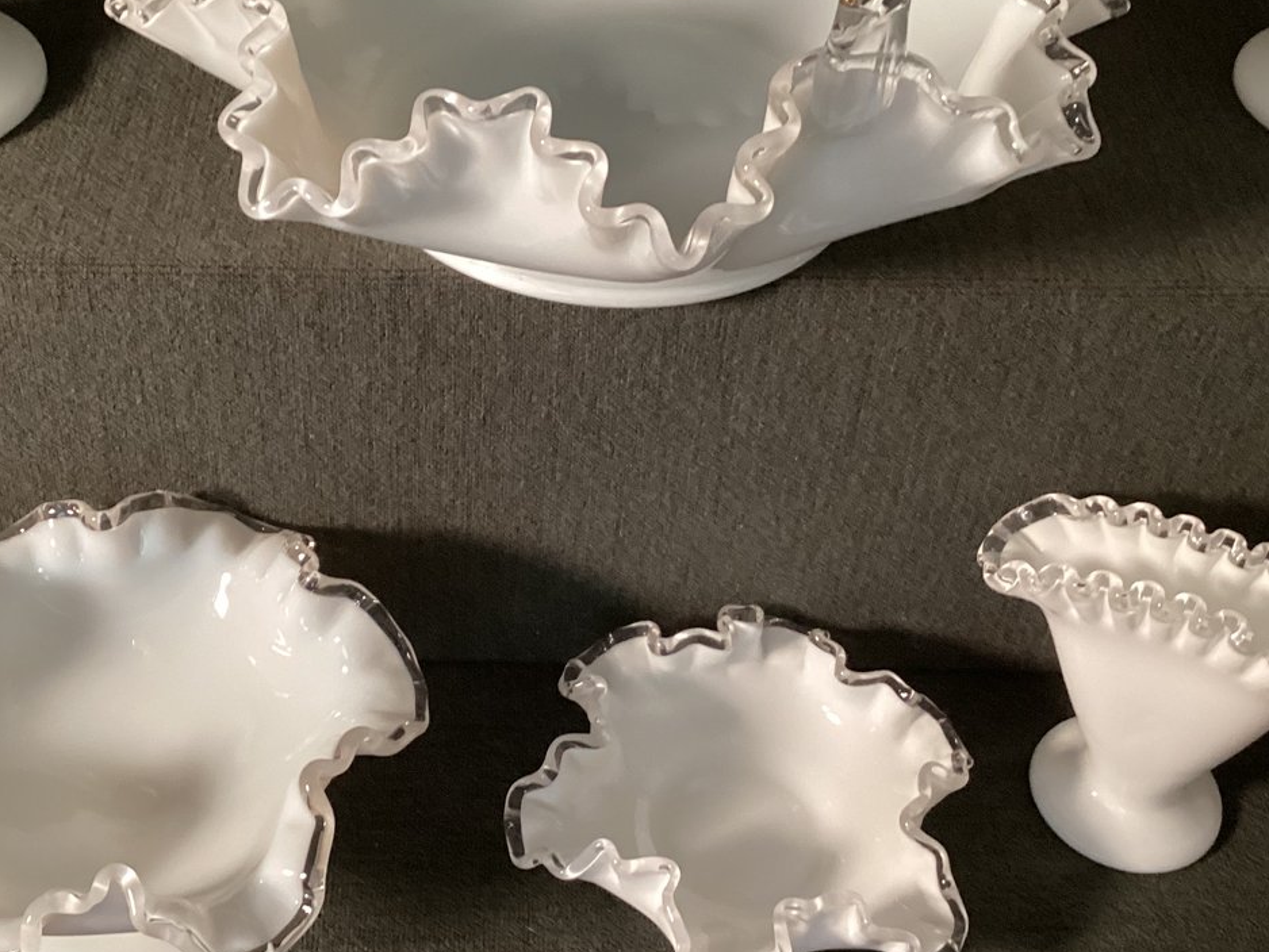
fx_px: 1833
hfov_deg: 38.1
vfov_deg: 29.1
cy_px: 406
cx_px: 543
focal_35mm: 50
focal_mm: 3.3
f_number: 2.4
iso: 250
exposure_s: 1/60
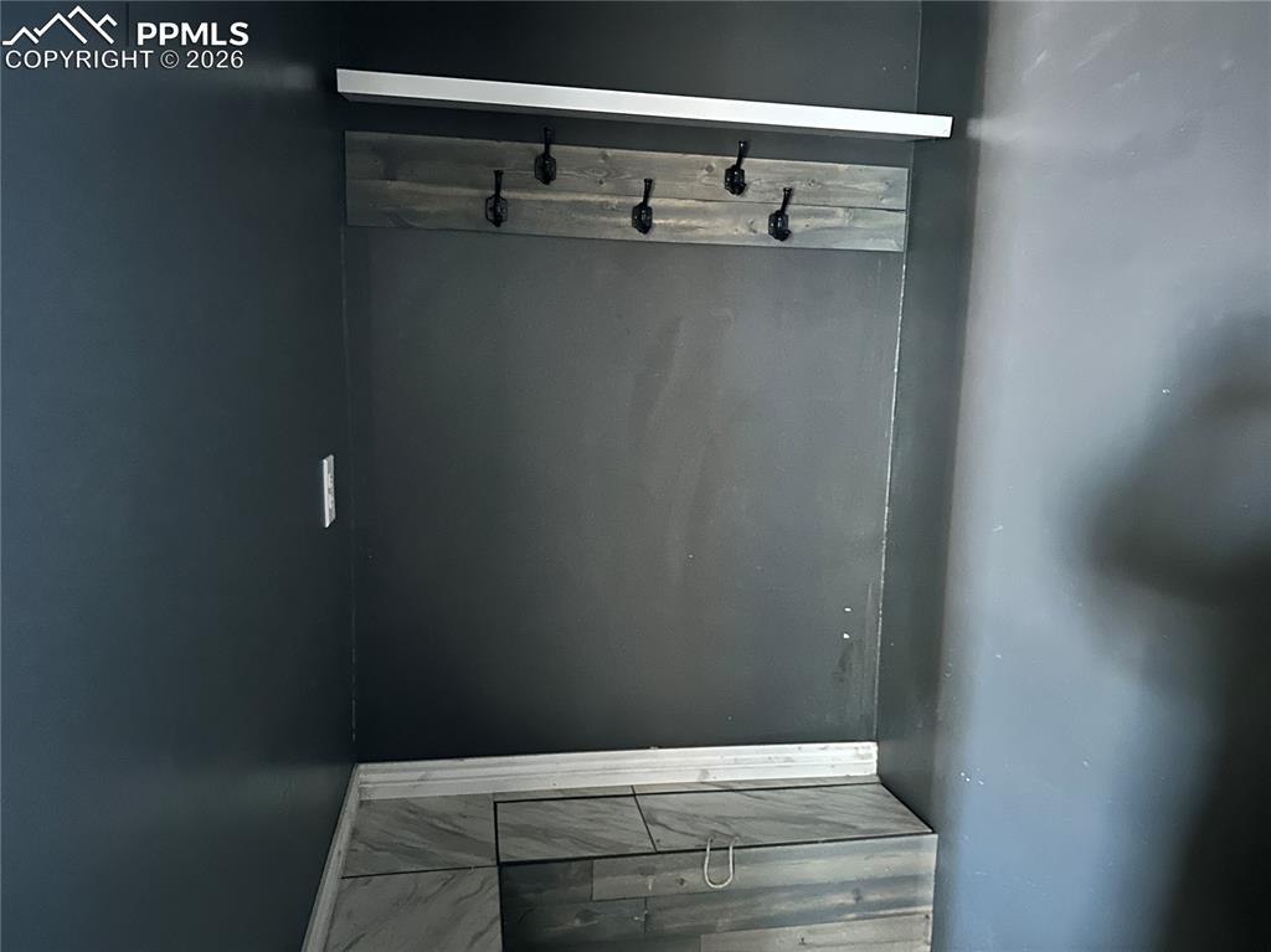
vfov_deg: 56.8
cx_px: 636
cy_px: 476
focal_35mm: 24
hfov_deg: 71.6
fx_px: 881
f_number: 1.78
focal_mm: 6.86
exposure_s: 1/9
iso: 2500
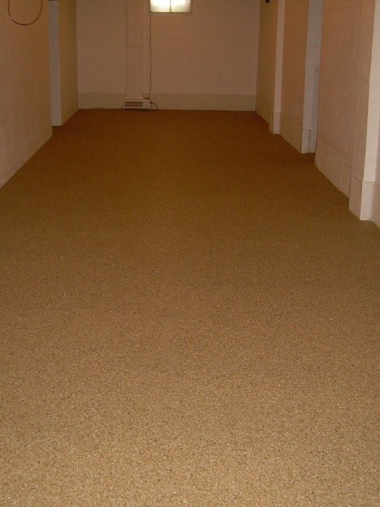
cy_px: 284
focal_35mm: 47
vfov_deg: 40.4
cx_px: 182
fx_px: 688
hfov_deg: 30.9
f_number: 2.8
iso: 200
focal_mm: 6.3
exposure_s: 1/60
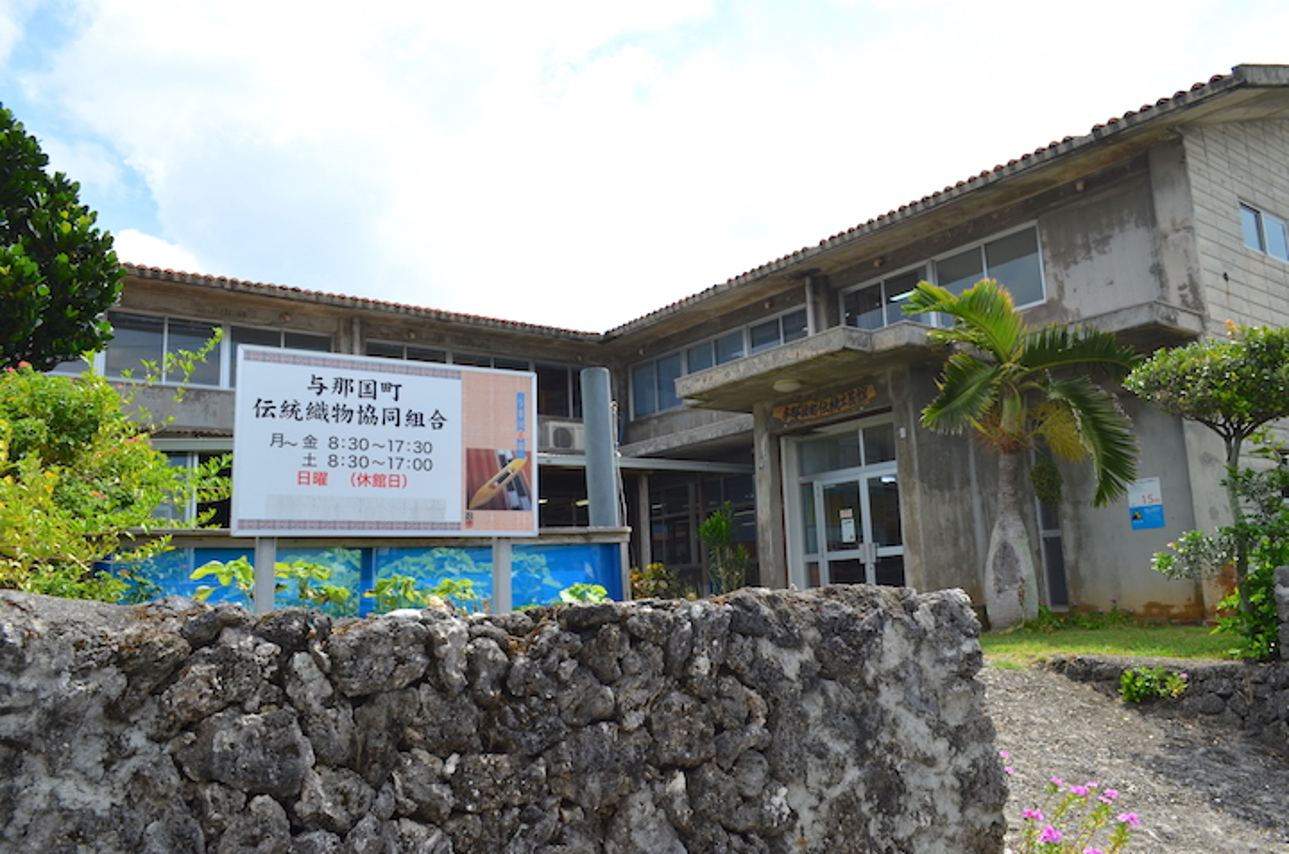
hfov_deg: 67.5
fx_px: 965
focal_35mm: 27
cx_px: 644
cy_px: 427
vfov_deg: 47.7
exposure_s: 1/250
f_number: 8
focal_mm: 18
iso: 100
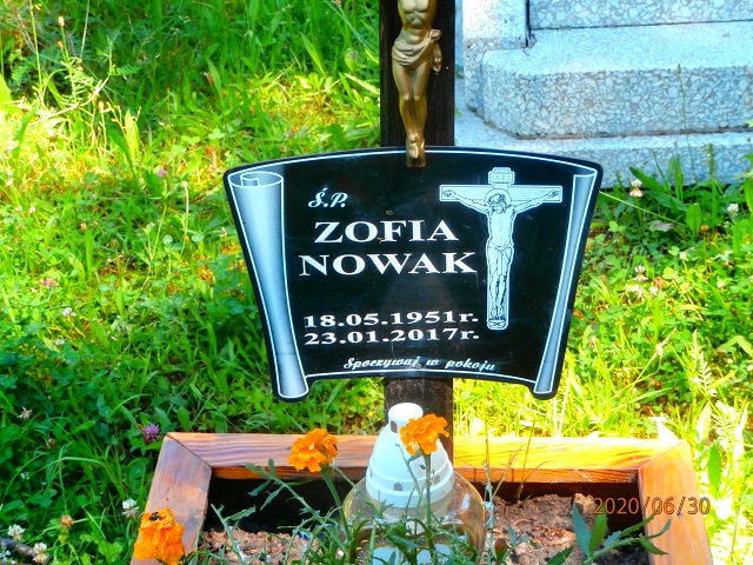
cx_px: 376
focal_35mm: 86
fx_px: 1871
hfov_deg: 22.8
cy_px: 282
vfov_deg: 17.2
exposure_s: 1/80
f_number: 5
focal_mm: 15.16
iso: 200
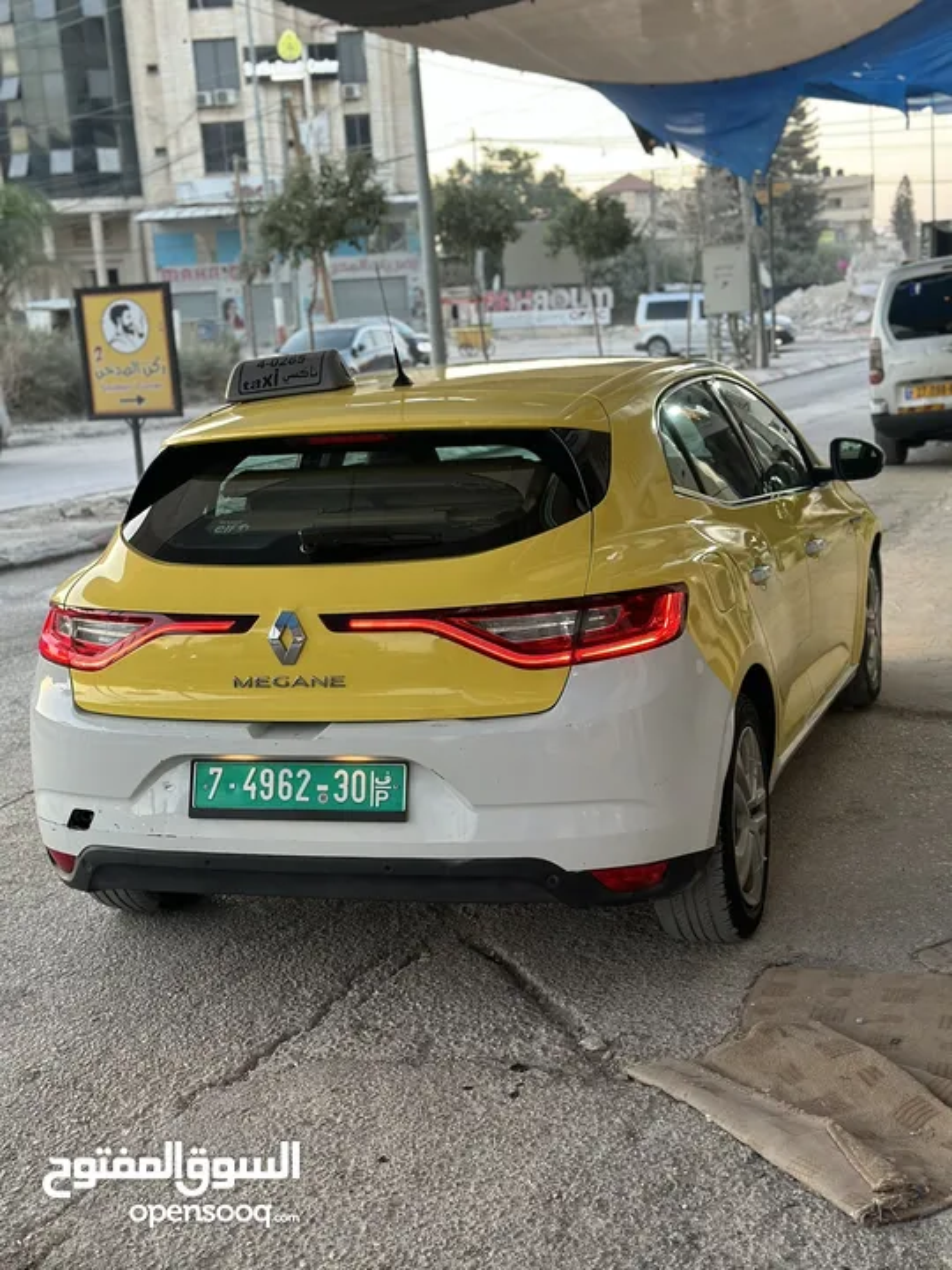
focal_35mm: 48
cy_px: 635
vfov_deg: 39.7
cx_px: 476
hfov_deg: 30.3
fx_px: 1760
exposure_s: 1/50
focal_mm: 6.86
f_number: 1.78
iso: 64
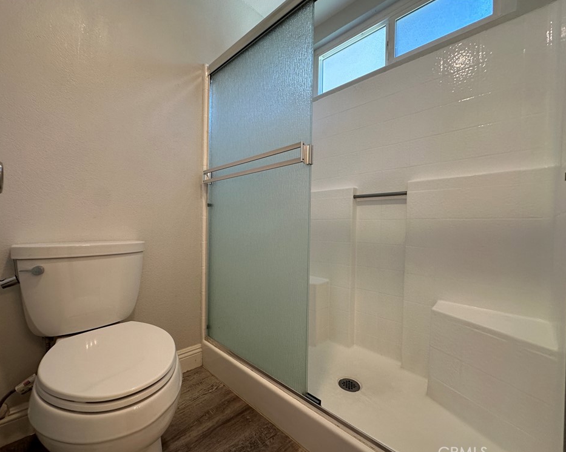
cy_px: 228
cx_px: 269
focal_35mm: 15
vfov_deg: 84.0
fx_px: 251
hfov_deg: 96.7
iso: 160
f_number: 2.2
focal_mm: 2.22
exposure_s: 1/120
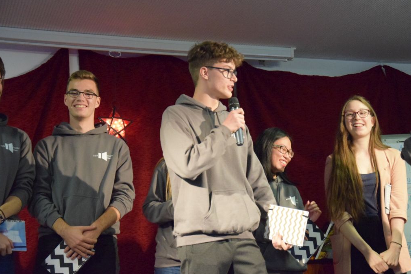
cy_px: 137
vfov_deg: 15.5
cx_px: 207
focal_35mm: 88
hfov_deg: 23.1
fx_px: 1004
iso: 6400
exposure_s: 1/100
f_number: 5
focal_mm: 58
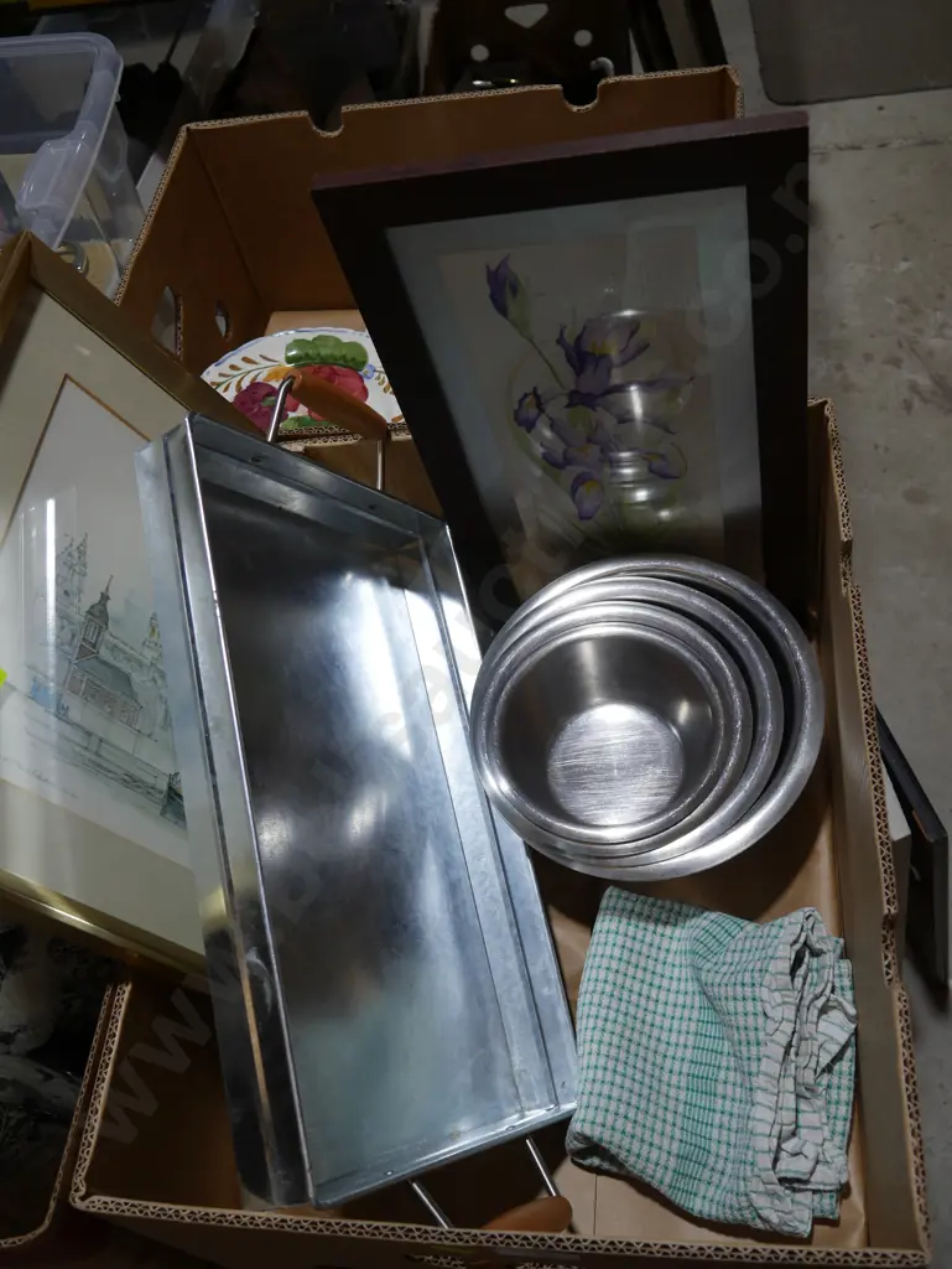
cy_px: 634
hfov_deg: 44.2
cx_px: 476
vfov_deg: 56.8
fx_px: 1172
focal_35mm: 32
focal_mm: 16
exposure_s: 1/160
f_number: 4.5
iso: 200
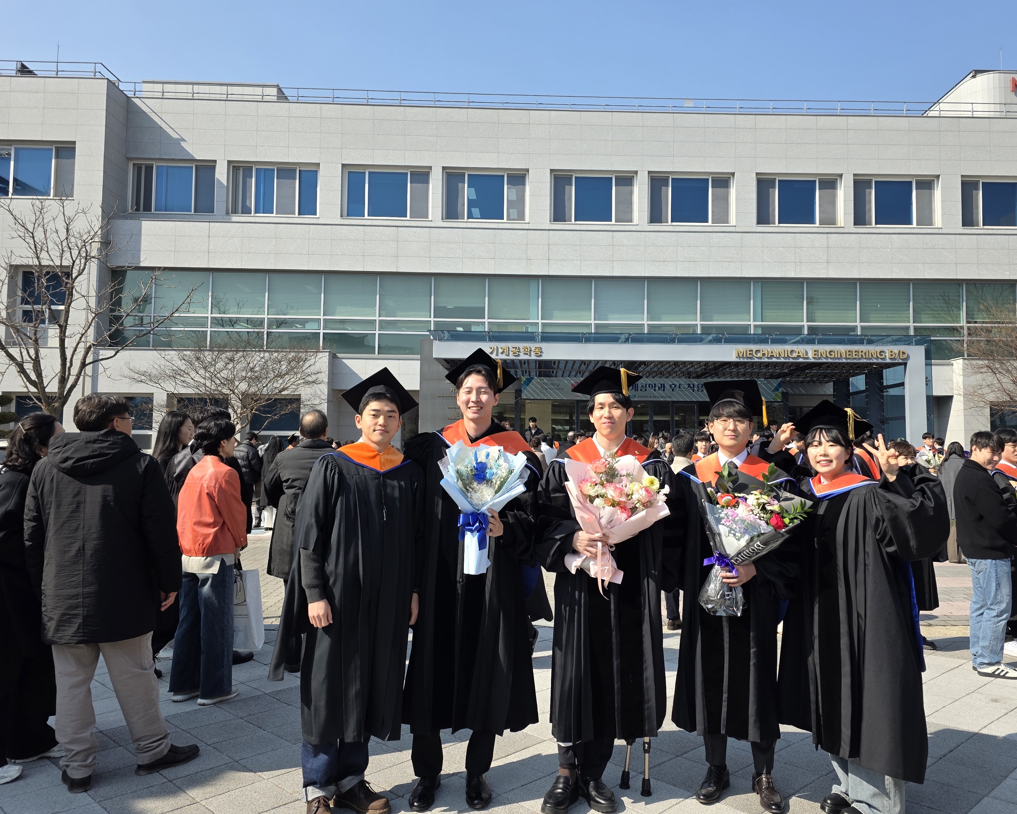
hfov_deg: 63.9
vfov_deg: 53.2
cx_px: 568
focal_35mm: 27
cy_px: 391
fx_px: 813
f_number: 1.7
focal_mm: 6.3
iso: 80
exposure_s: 1/3464
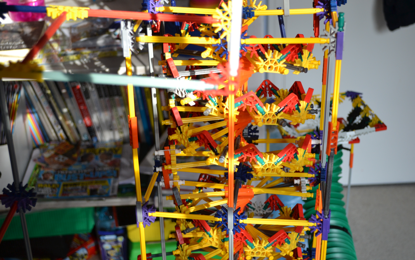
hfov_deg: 38.2
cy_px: 128
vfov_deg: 24.4
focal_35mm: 53
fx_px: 599
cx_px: 214
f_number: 4.8
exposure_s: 1/80
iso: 400
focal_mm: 32
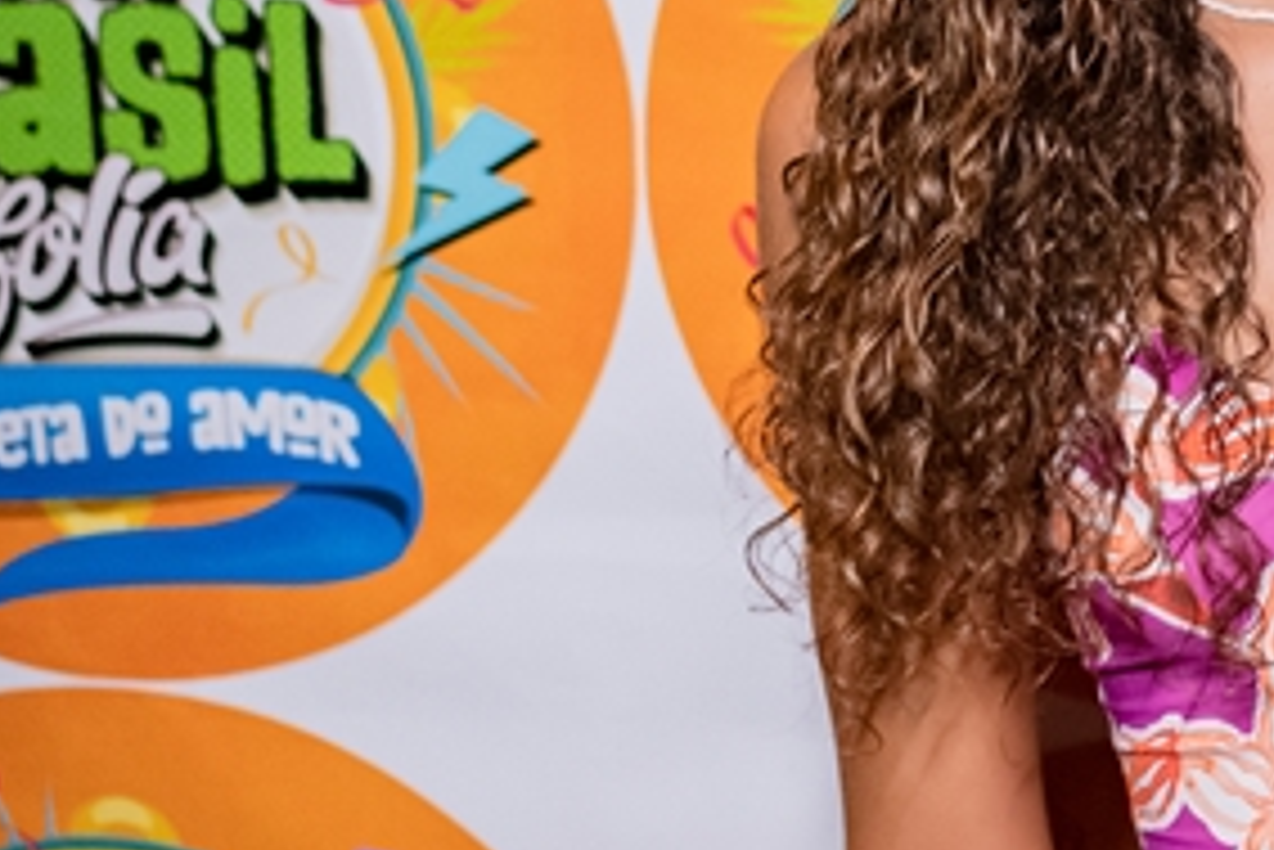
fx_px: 4861
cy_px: 216
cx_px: 1371
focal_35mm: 137
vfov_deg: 10.0
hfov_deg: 14.6
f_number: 2.8
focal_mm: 35
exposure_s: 1/400
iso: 2500
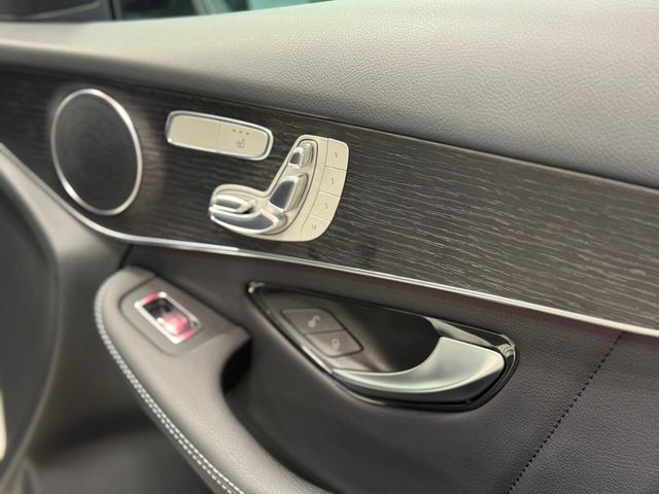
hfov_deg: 39.7
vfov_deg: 30.3
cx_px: 330
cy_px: 247
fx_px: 914
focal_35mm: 48
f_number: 1.78
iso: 160
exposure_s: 1/60
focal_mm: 6.76
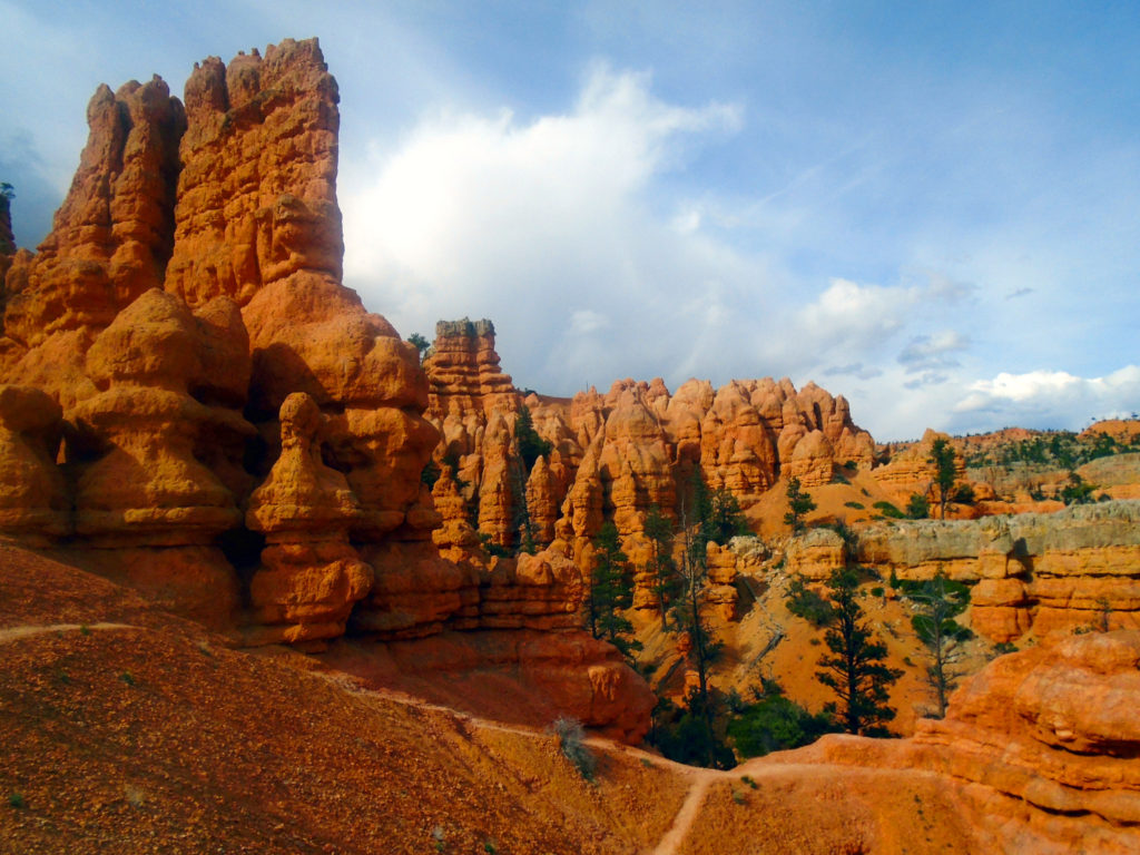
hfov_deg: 67.3
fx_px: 856
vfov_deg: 53.1
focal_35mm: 26
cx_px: 570
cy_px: 428
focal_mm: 4.6
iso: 100
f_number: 8
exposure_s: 1/320
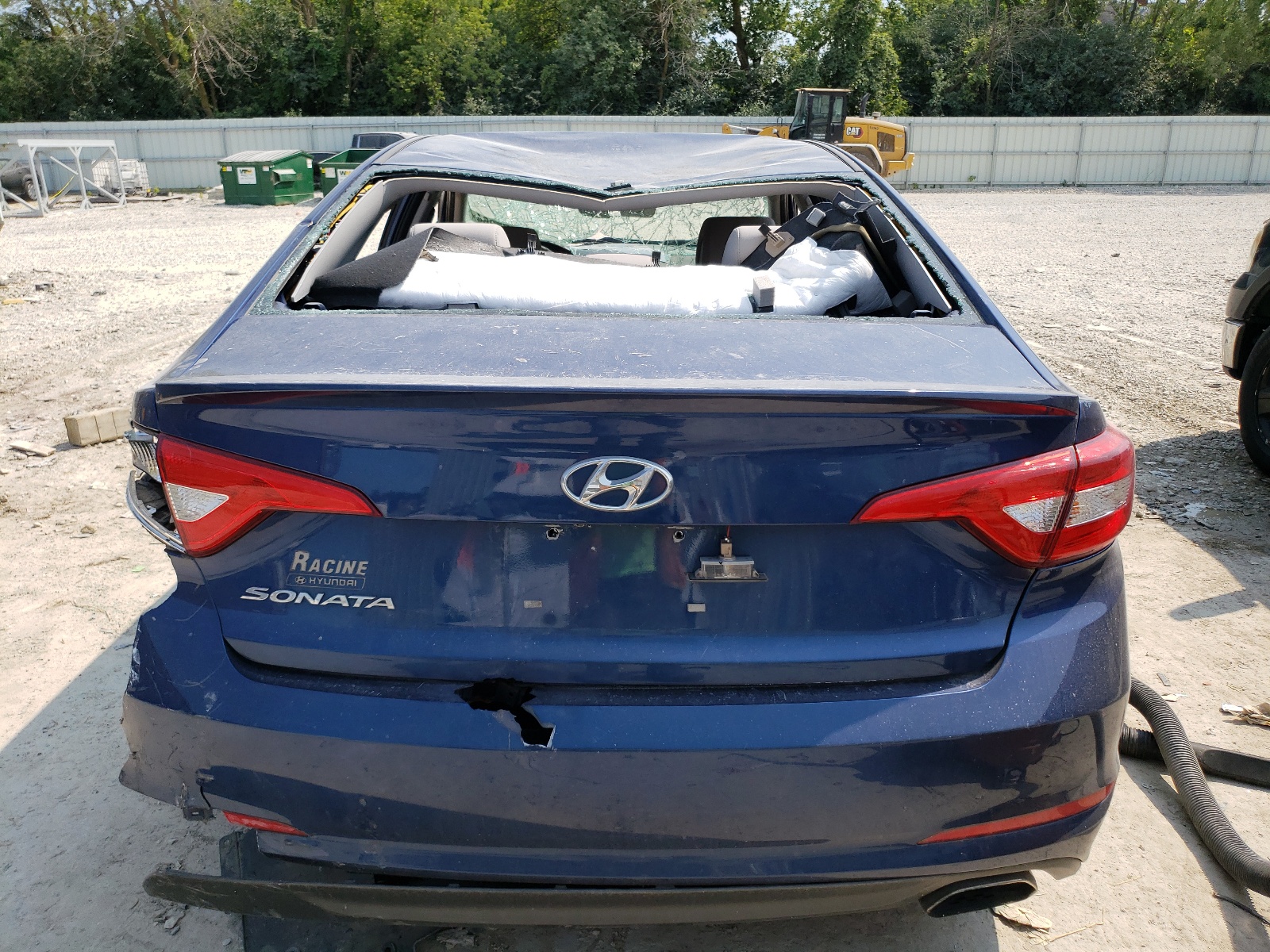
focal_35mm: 26
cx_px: 635
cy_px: 476
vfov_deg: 53.1
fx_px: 954
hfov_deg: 67.3
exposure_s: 1/2500
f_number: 1.5
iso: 50
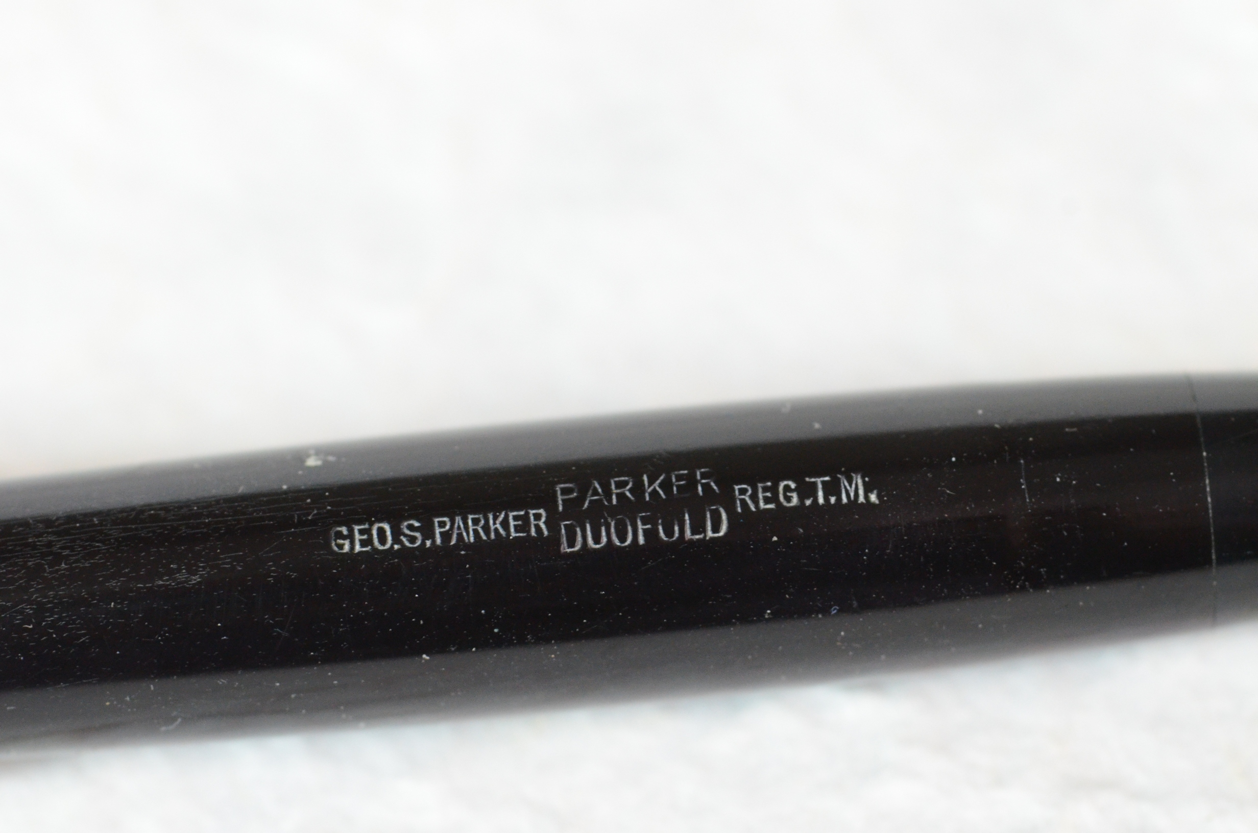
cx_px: 629
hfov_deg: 13.1
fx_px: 5492
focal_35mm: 158
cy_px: 416
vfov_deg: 8.7
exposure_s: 1/30
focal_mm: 105
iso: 2500
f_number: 8
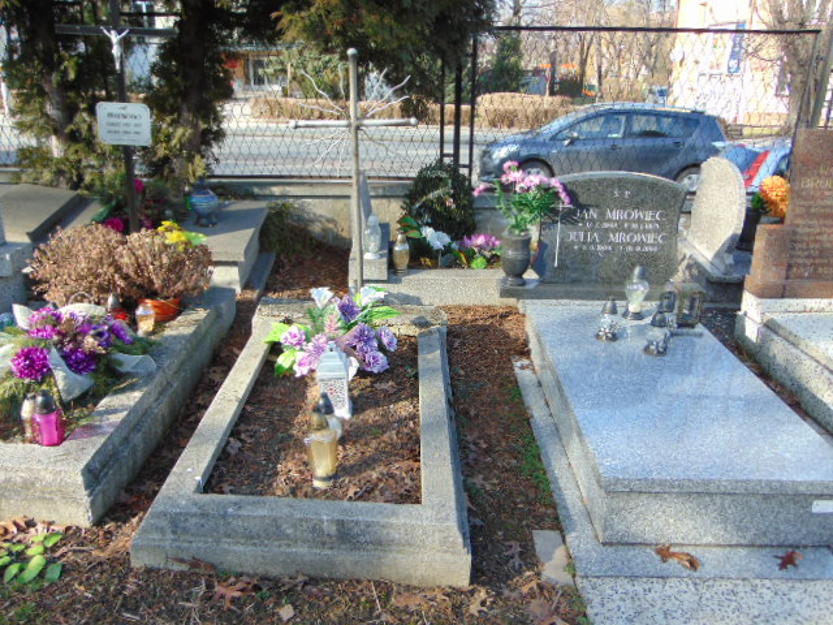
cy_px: 312
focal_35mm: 30
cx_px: 416
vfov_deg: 46.8
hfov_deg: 60.0
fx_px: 722
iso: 80
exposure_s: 1/250
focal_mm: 5.4
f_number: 3.1
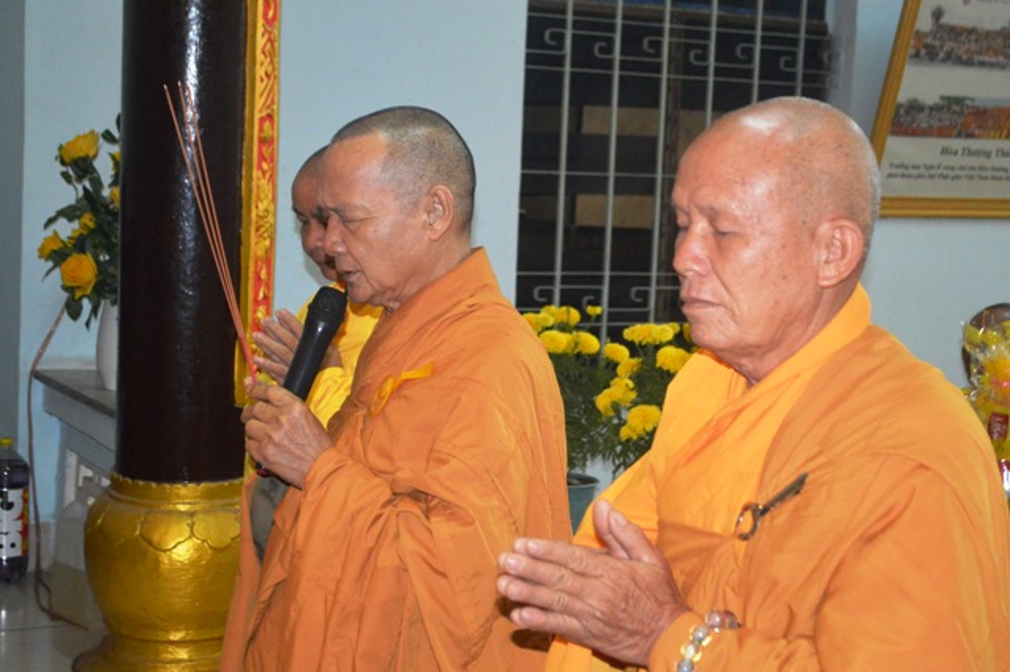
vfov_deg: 20.6
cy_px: 336
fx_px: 1851
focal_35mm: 66
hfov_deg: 30.5
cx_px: 505
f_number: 5.3
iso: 3200
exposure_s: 1/60
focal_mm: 44
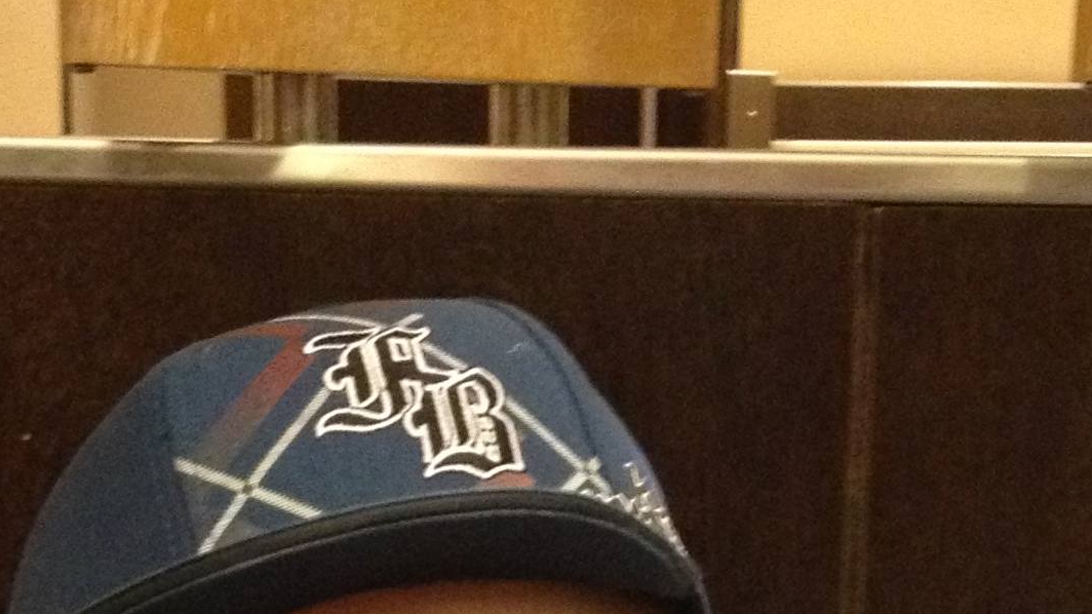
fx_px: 3387
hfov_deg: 18.3
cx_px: 563
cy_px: 1095
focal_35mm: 117
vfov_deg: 9.8
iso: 400
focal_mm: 4.28
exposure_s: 1/15
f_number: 2.4
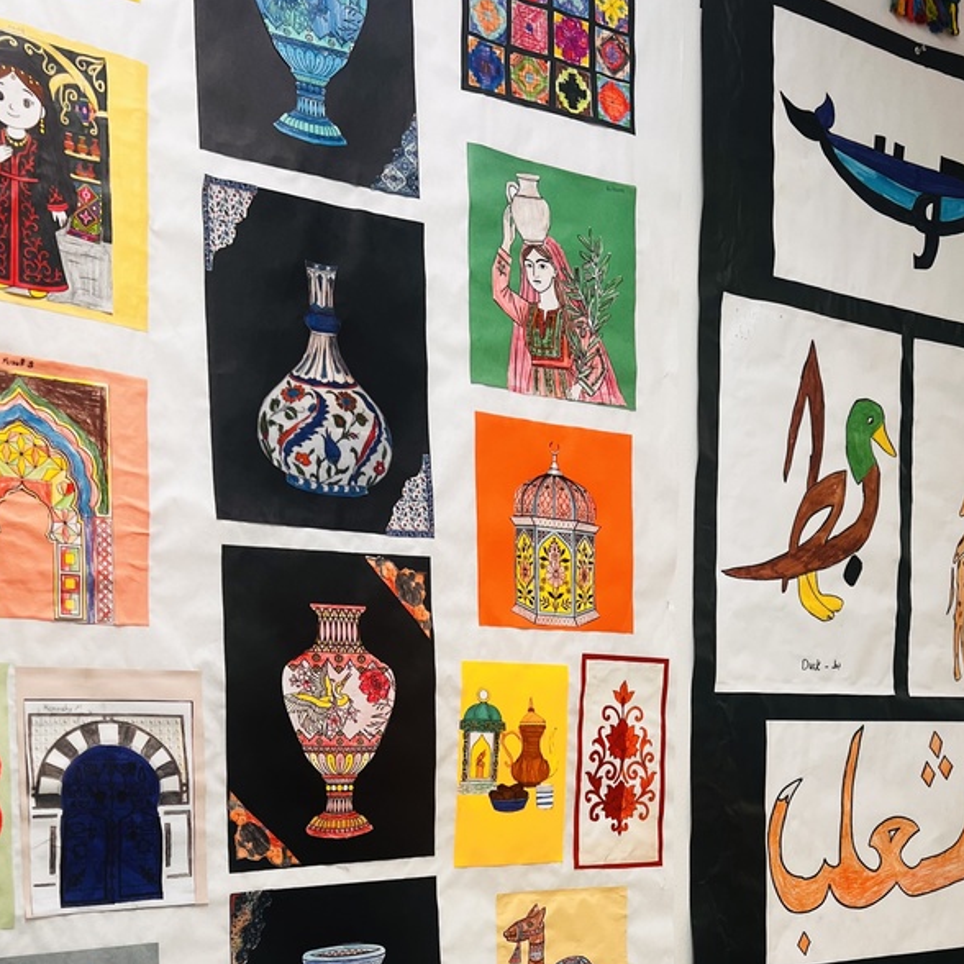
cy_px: 821
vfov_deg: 39.6
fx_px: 1260
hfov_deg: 41.8
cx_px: 507
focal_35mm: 40
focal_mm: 5.7
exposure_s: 1/61
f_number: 1.5
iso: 64
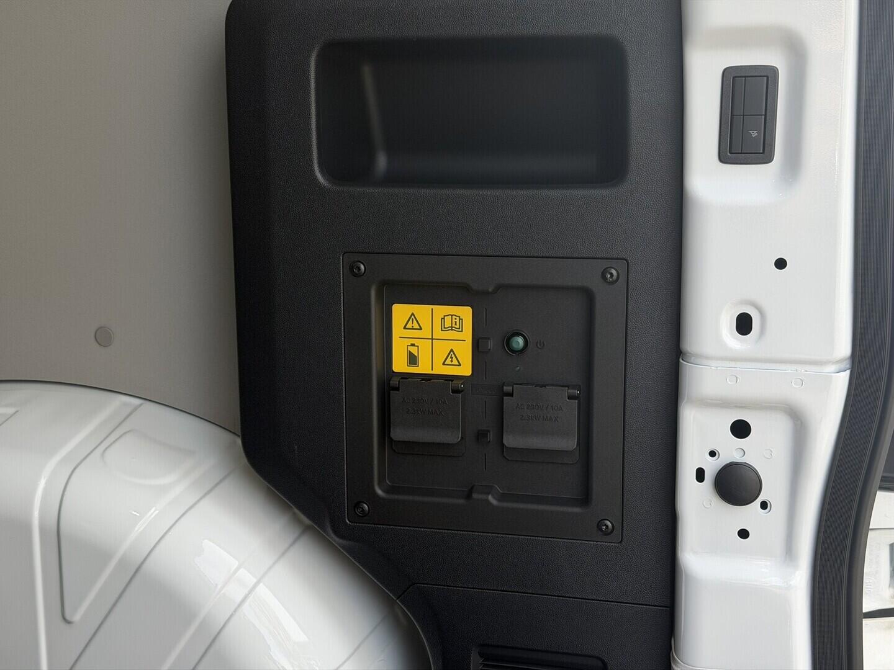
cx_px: 447
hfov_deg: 39.7
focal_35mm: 48
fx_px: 1240
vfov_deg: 30.3
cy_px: 335
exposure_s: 1/452
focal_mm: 6.76
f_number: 1.78
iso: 64
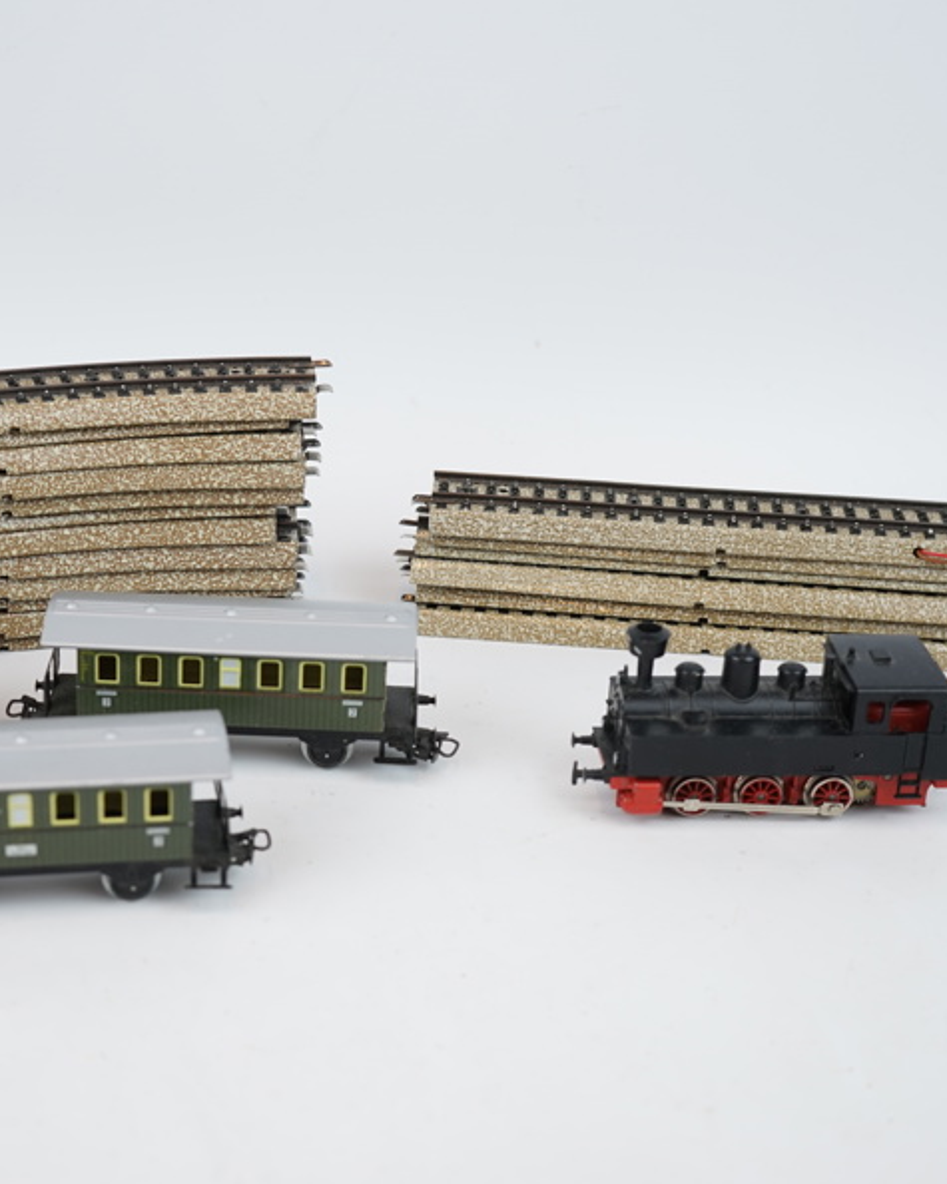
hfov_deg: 23.7
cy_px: 596
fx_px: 2243
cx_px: 323
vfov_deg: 29.6
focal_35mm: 64
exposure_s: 1/60
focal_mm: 45
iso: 100
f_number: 5
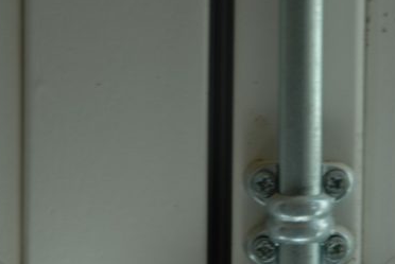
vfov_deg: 2.2
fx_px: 6800
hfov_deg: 3.3
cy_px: 216
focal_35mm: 619
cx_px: 256
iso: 100
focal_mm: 200
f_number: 5.6
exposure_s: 1/40
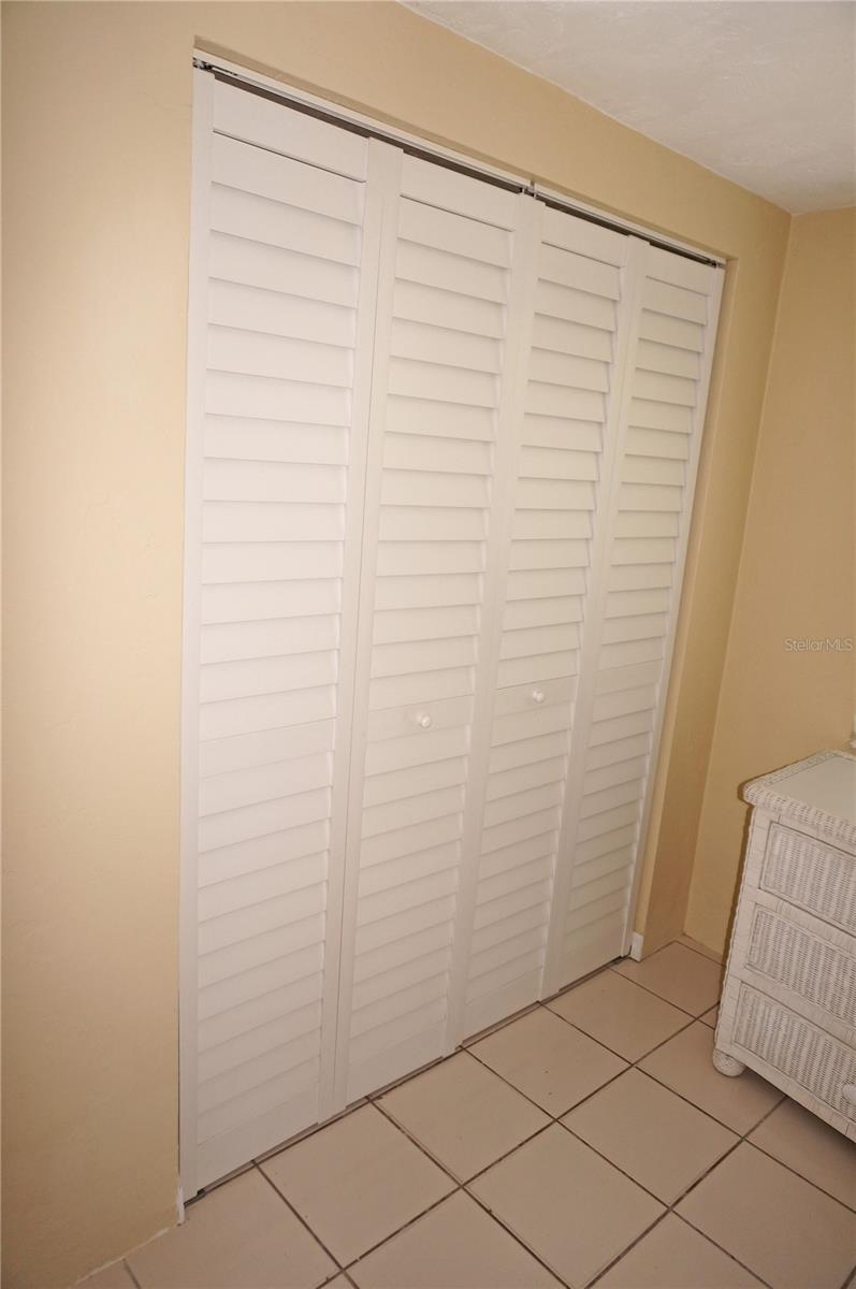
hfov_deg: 53.0
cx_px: 428
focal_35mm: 24
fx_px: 858
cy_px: 644
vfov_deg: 73.8
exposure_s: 1/160
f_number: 4
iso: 320
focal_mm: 16
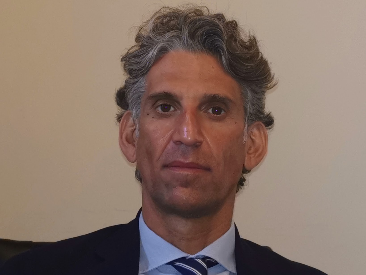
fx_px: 423
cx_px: 183
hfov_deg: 46.8
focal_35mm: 40
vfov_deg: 36.0
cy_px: 138
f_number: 1.8
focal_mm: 5.58
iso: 250
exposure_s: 1/50
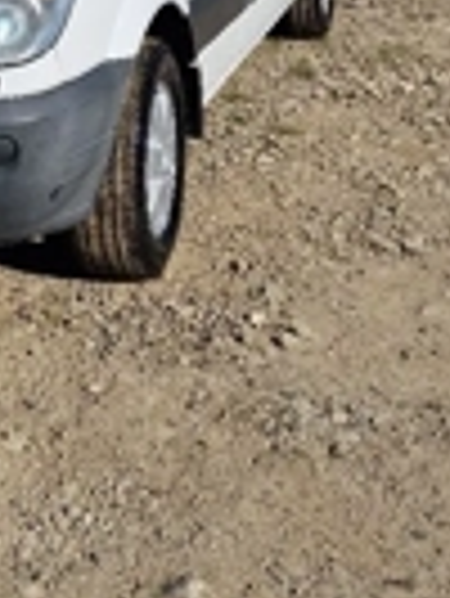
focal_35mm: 69
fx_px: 1194
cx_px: 0
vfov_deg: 24.4
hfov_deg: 20.6
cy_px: -189
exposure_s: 1/2500
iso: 50
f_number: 1.8
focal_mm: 6.4
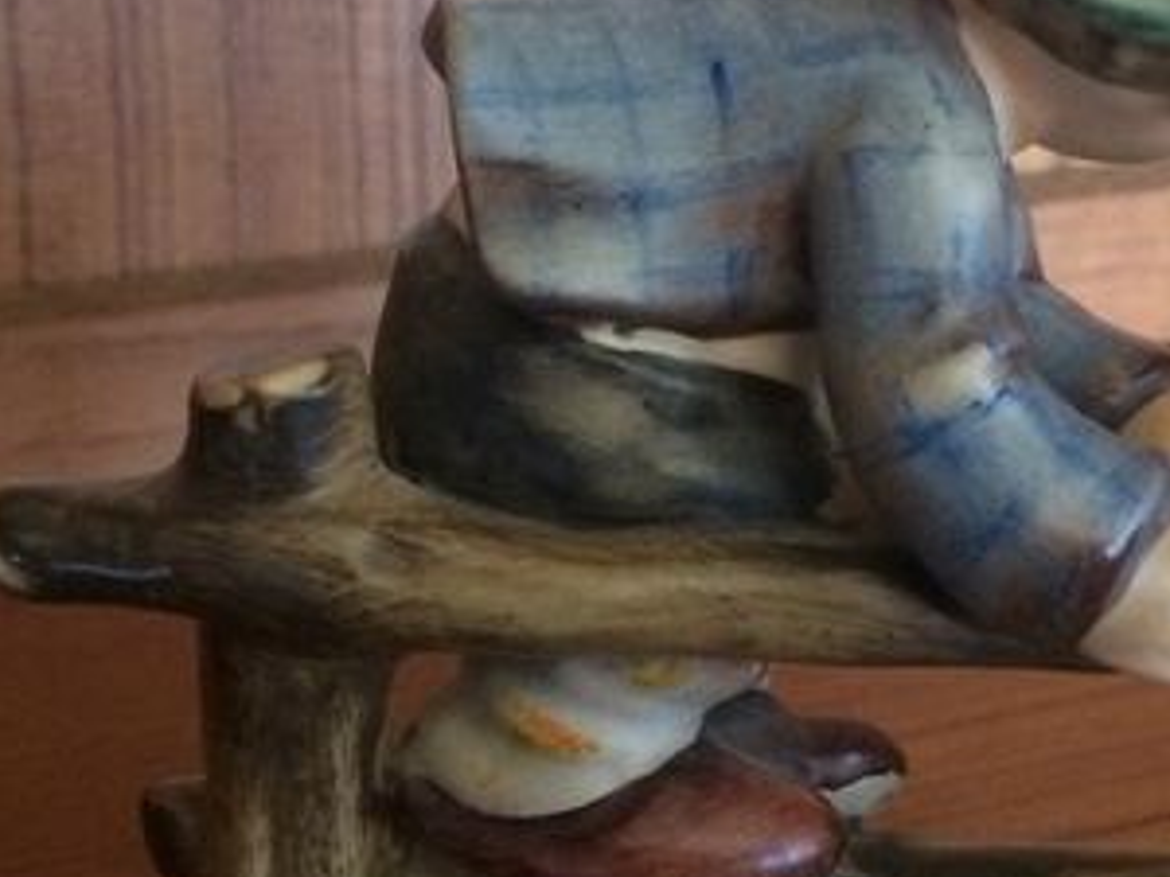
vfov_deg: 16.4
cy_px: 629
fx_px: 3042
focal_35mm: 90
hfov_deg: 21.6
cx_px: 870
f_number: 2.2
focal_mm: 4.12
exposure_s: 1/20
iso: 320
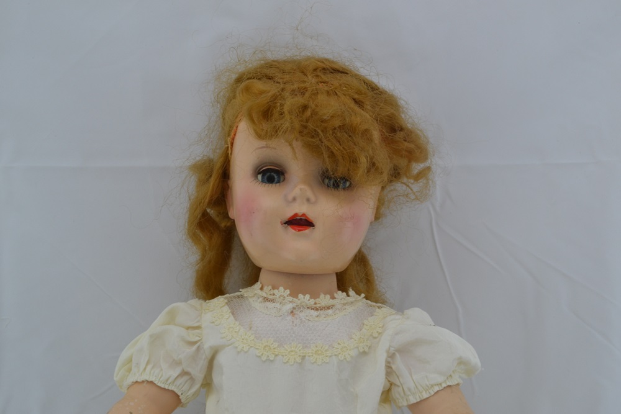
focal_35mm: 45
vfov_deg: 29.9
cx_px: 310
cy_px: 207
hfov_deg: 43.6
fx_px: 776
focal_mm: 30
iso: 400
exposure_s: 1/60
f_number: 8
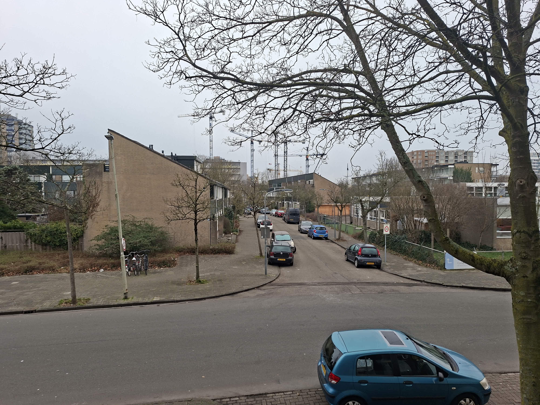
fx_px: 359
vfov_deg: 58.9
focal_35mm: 23
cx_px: 270
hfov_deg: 73.9
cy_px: 202
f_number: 1.8
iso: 50
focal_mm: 5.5
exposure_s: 1/234
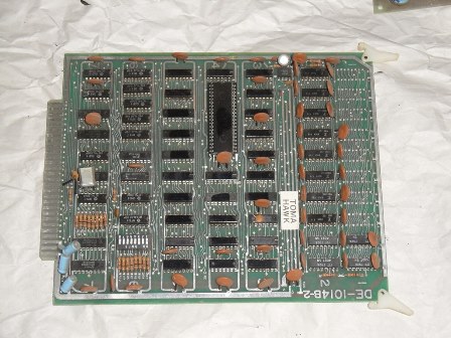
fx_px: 873
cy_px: 169
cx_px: 226
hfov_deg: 29.0
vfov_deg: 21.9
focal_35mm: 67
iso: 240
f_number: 11.8
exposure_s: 1/60
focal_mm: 12
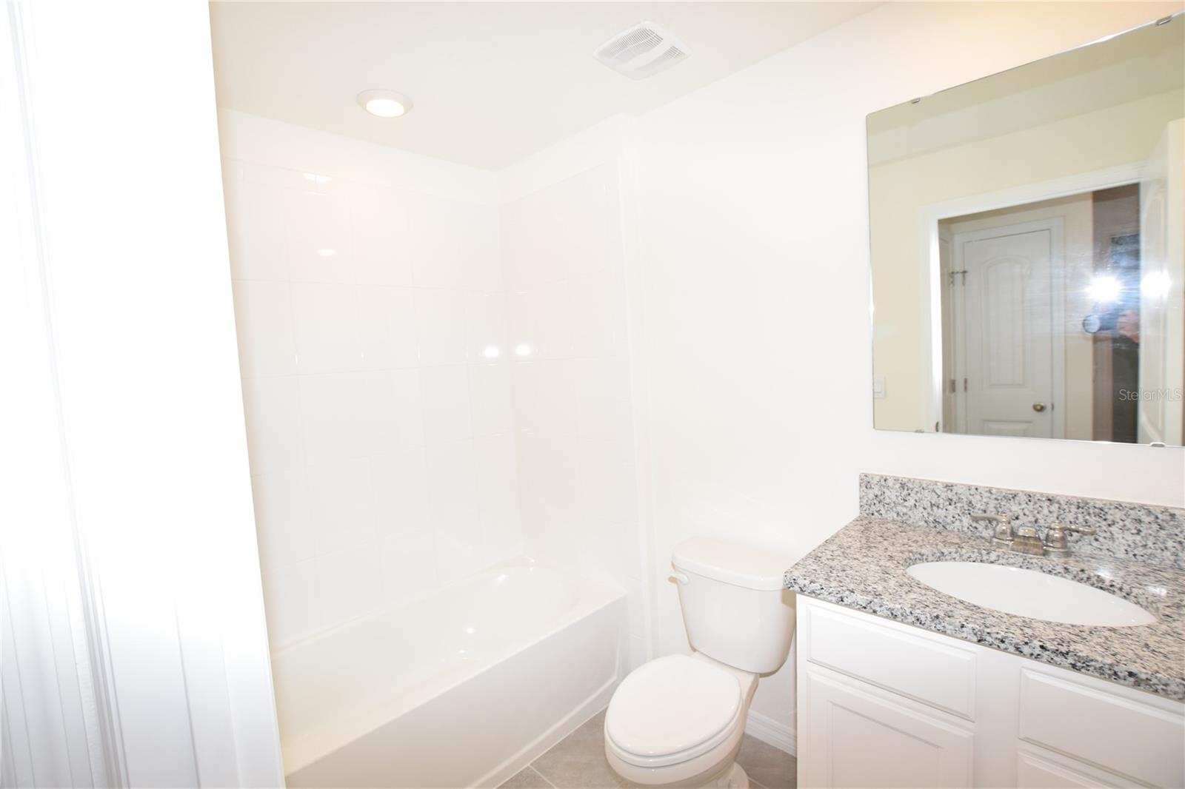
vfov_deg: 77.3
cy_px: 394
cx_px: 592
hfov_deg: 100.4
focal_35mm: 15
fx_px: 494
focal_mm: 10
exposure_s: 1/125
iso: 500
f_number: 5.6
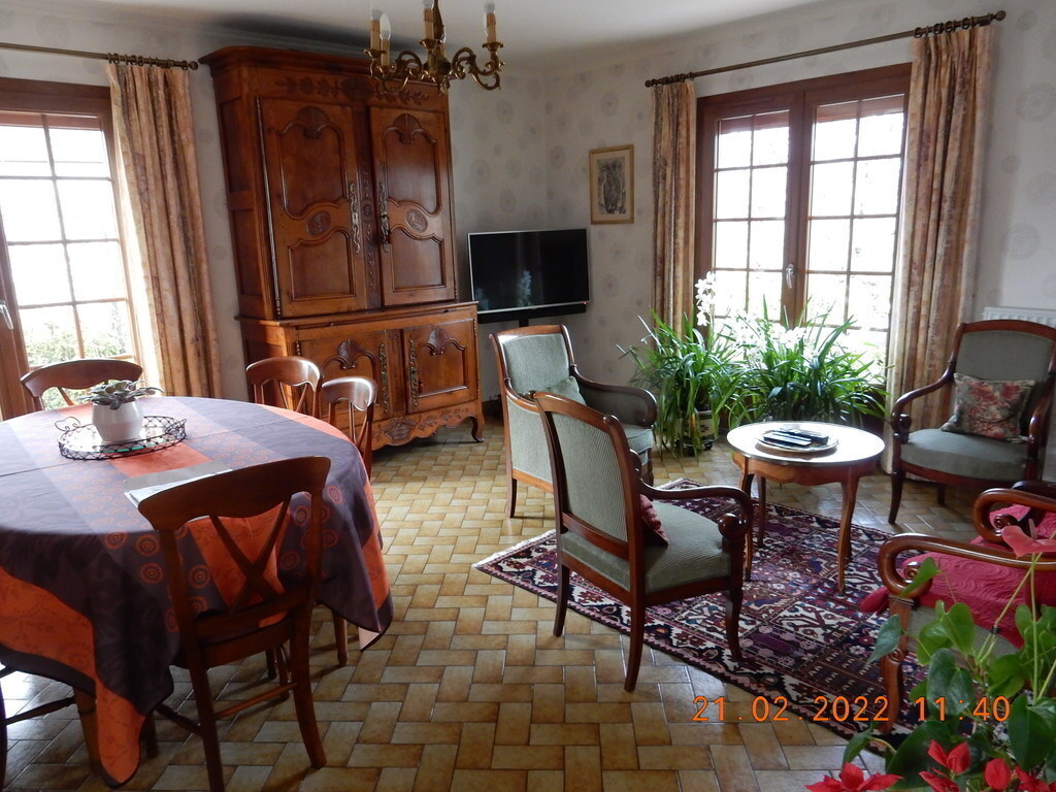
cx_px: 528
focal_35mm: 25
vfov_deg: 54.9
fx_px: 763
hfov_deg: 69.4
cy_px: 396
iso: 400
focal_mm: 4.5
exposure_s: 1/20
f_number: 3.7
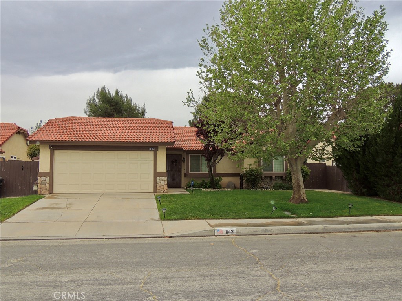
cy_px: 150
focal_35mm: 30
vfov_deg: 46.8
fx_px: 348
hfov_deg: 60.0
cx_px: 201
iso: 100
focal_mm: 5.3
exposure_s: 1/640
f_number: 3.1
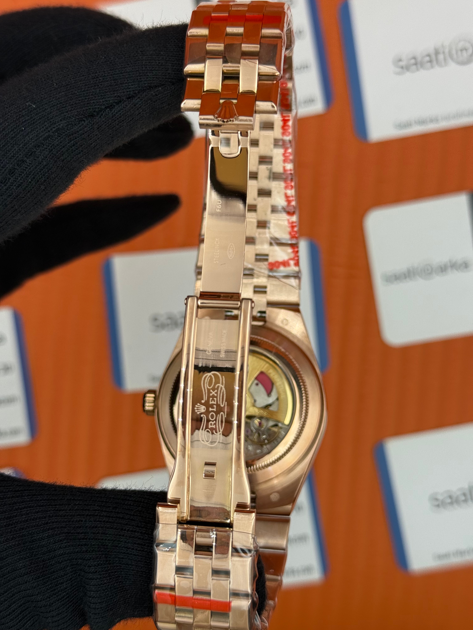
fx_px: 875
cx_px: 236
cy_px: 315
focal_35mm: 48
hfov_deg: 30.3
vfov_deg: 39.7
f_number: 1.78
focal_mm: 6.76
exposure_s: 1/754
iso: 64
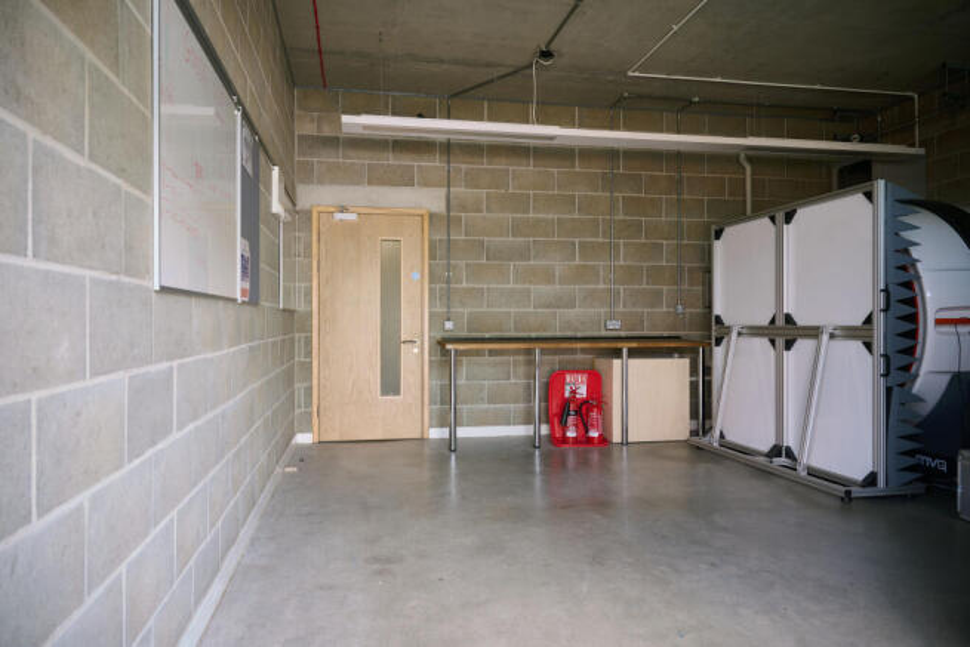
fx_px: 647
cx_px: 485
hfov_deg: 73.7
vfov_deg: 53.2
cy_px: 324
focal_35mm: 24
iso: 32
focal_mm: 24
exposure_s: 1/4
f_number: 5
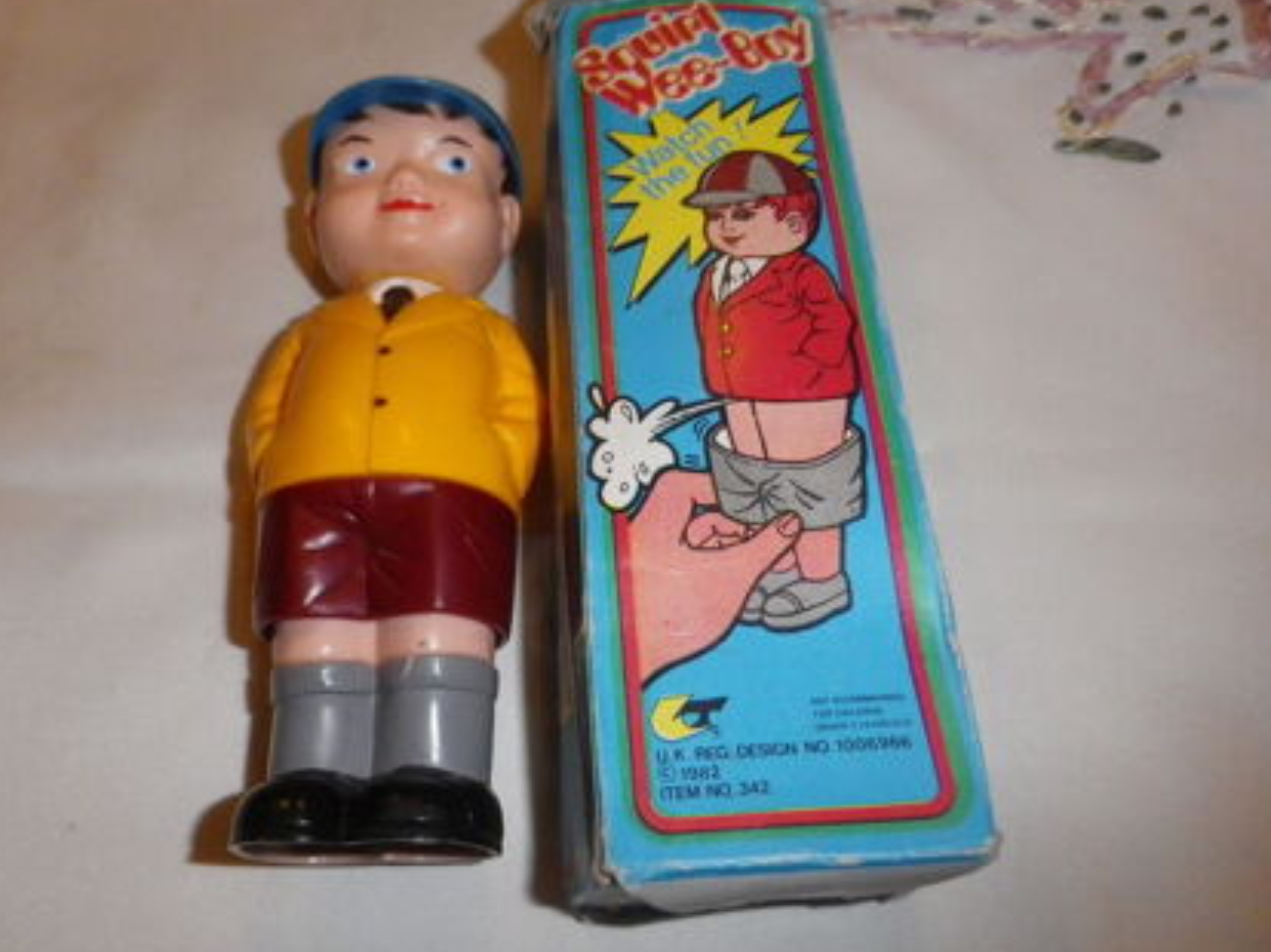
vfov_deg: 48.1
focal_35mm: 29
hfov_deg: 61.6
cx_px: 571
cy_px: 436
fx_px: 1064
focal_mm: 4.5
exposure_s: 1/50
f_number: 7.1
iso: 400
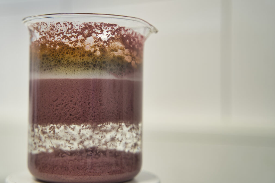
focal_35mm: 64
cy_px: 85
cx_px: 114
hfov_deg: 31.4
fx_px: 489
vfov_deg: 21.2
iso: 100
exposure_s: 1/30
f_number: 3.2
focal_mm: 54
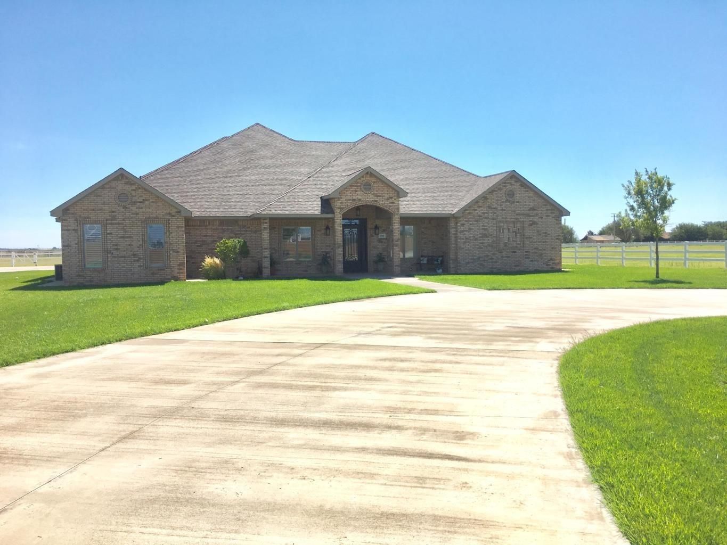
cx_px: 364
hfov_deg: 61.7
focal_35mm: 29
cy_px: 272
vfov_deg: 48.2
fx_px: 609
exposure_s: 1/2481
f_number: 2.2
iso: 25
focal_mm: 4.15
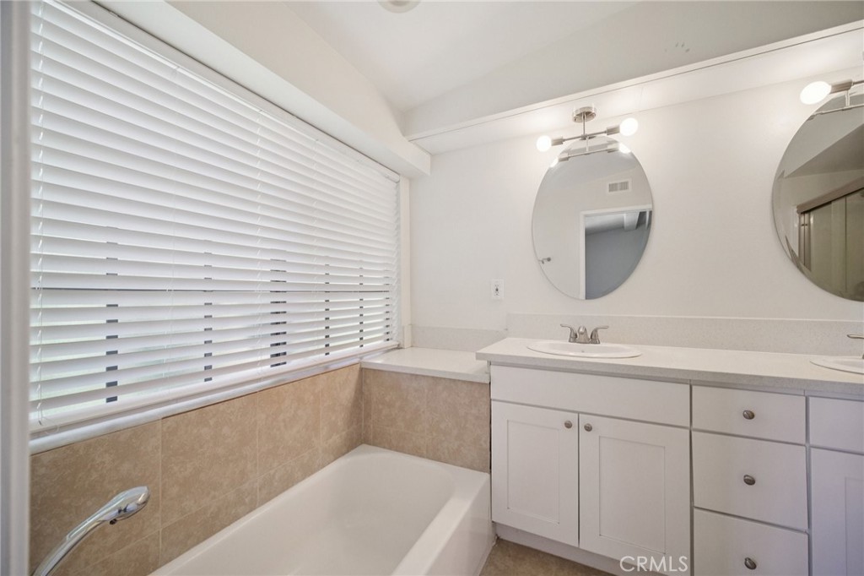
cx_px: 432
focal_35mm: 14
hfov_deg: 104.3
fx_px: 336
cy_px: 288
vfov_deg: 81.2
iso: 400
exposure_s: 1/30
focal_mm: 9
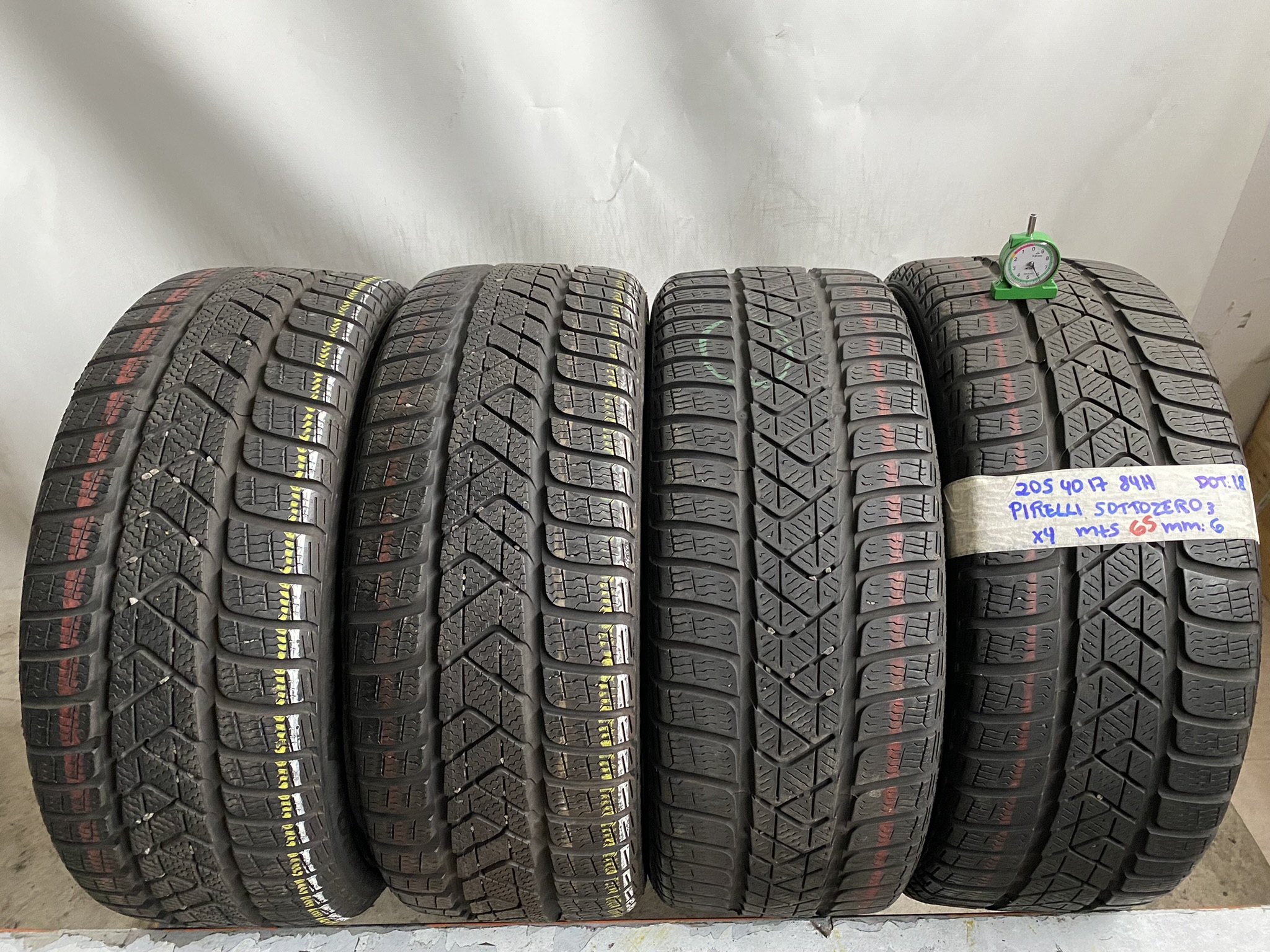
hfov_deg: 67.3
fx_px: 954
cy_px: 476
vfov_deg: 53.1
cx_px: 635
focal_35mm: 26
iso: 400
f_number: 1.8
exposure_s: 1/60
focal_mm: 4.25
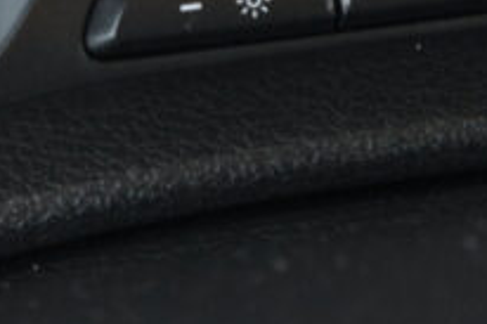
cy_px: -370
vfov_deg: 8.1
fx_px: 2149
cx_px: 293
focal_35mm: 159
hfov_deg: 12.9
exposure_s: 1/60
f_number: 7.1
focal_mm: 21.5
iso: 1600
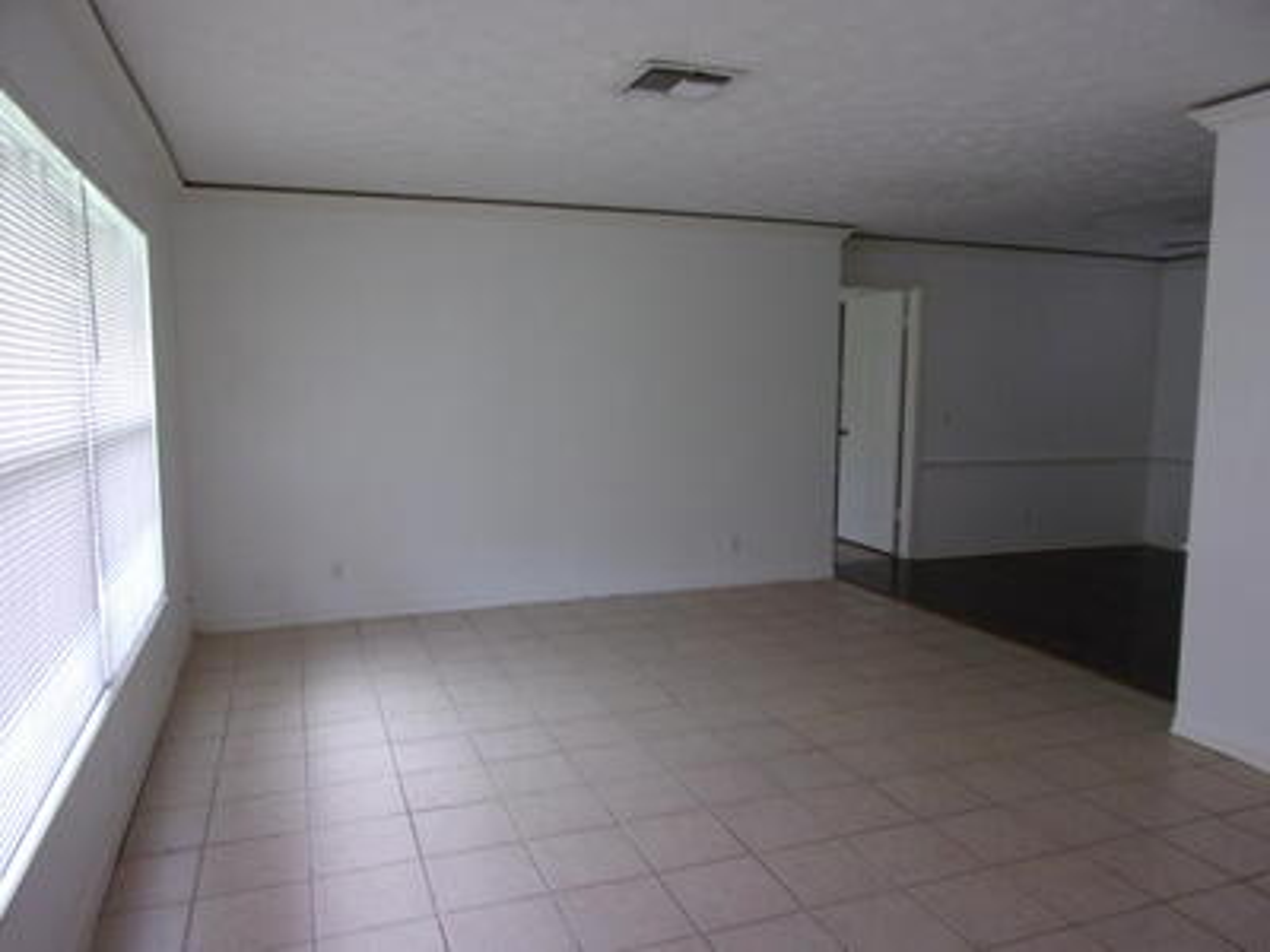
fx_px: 881
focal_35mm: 24
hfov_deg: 71.6
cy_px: 476
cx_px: 635
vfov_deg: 56.8
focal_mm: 4.3
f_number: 3.3
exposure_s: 1/21
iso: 200
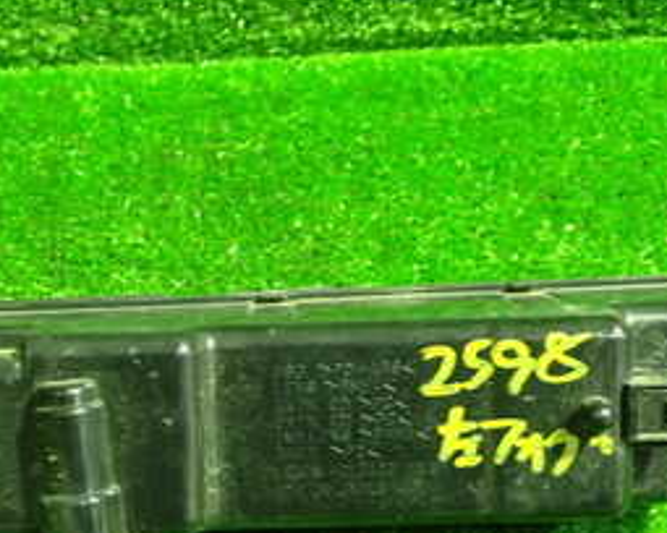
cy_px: 428
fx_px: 1362
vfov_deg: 21.9
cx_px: 152
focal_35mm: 69
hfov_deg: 27.1
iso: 640
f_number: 2.3
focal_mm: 5.4
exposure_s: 1/30
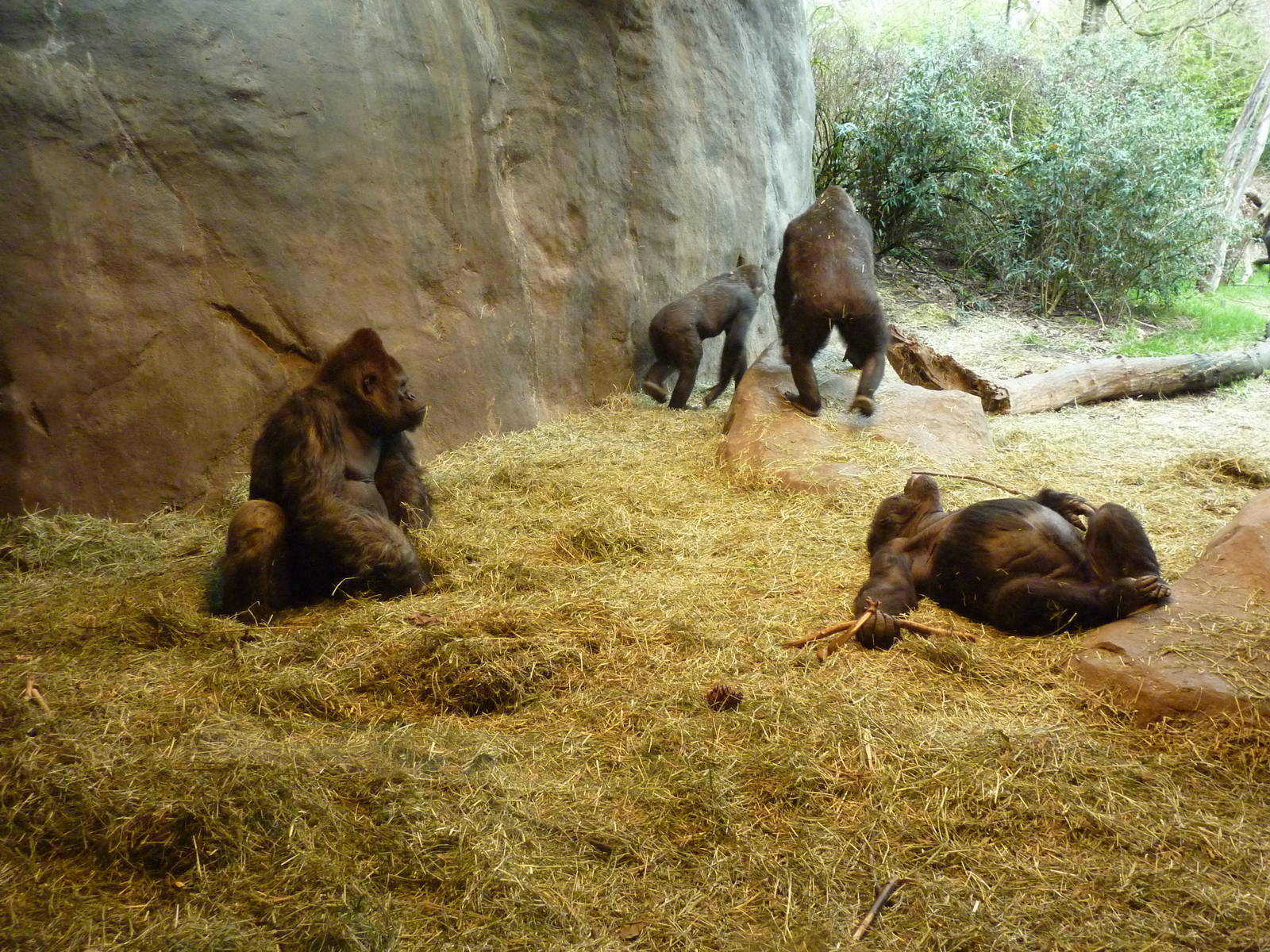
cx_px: 635
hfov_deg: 61.7
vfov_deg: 48.2
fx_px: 1064
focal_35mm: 29
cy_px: 476
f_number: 3.4
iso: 400
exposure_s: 1/40
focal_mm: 4.7
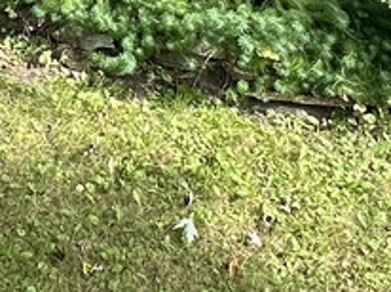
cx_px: -108
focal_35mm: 98
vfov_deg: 13.3
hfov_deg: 18.7
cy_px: -262
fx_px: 1106
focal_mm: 2.22
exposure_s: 1/233
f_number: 2.2
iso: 40
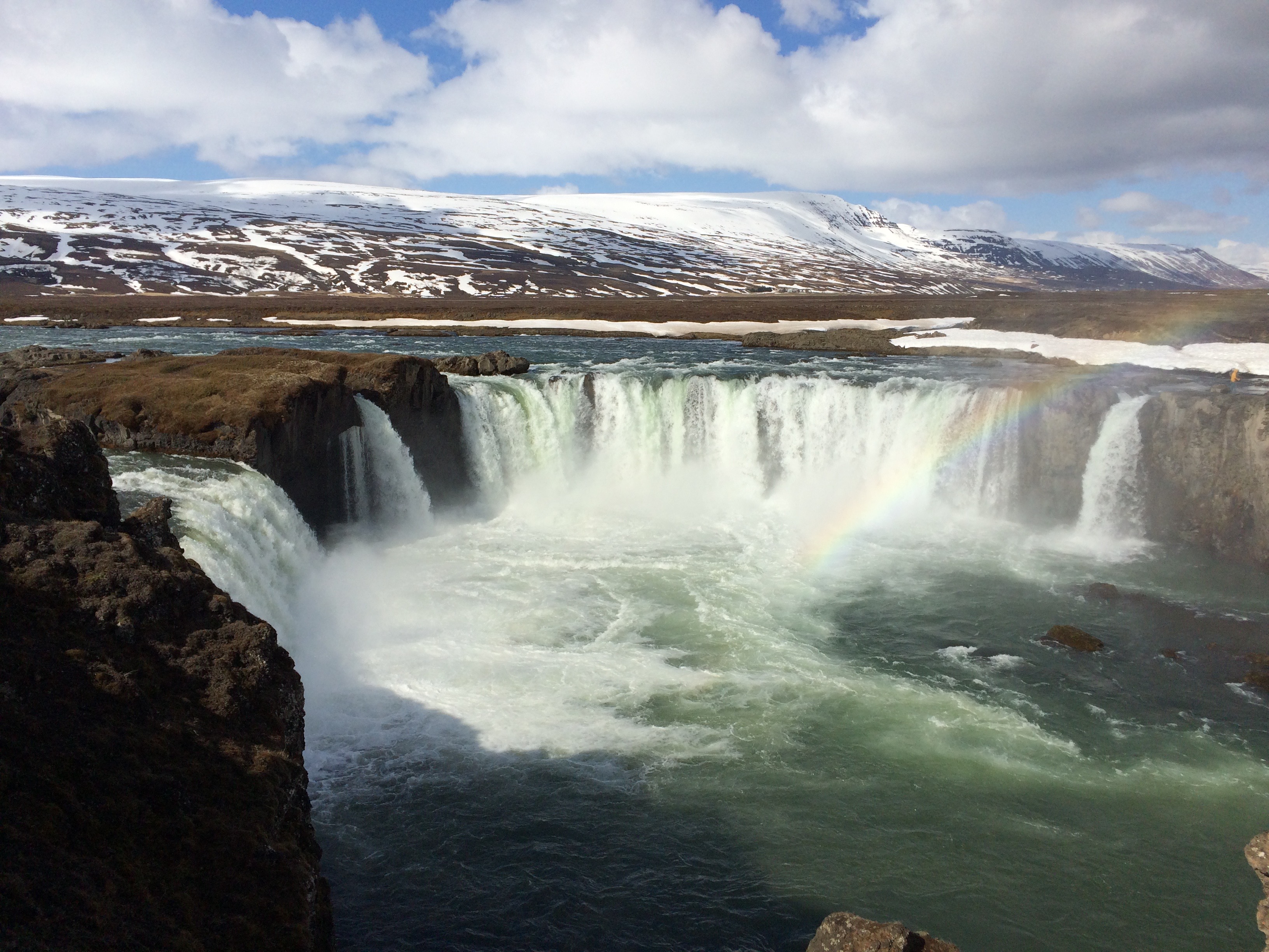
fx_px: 1063
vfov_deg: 48.2
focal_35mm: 29
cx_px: 634
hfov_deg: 61.7
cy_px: 476
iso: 32
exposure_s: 1/5882
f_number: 2.2
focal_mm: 4.15
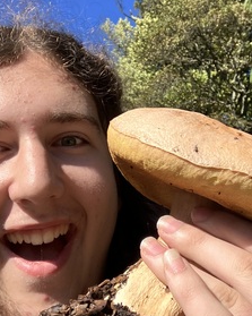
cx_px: 139
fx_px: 522
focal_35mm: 56
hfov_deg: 27.1
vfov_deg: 33.6
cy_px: 143
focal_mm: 2.87
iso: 20
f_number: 2.2
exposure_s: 1/653
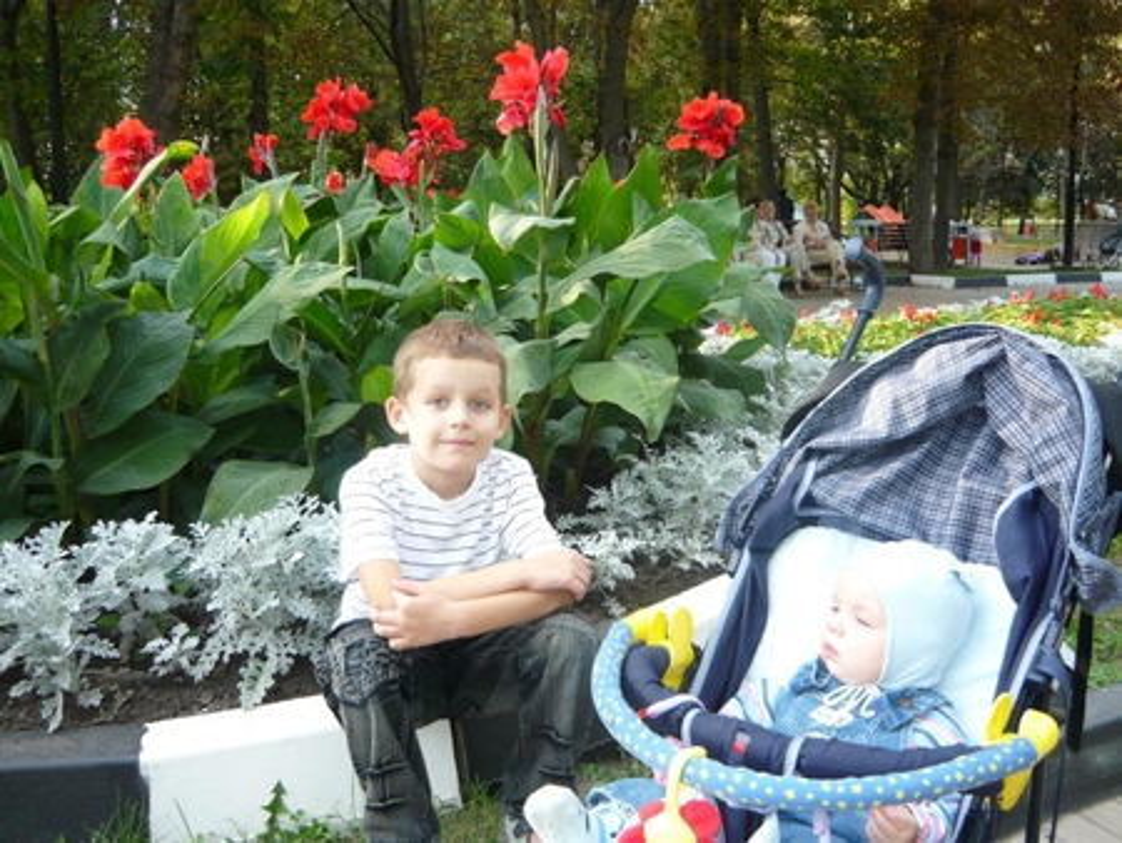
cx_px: 561
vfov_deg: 43.0
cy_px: 422
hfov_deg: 55.3
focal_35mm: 33
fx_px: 1070
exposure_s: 1/100
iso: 100
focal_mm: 5.5
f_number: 2.8
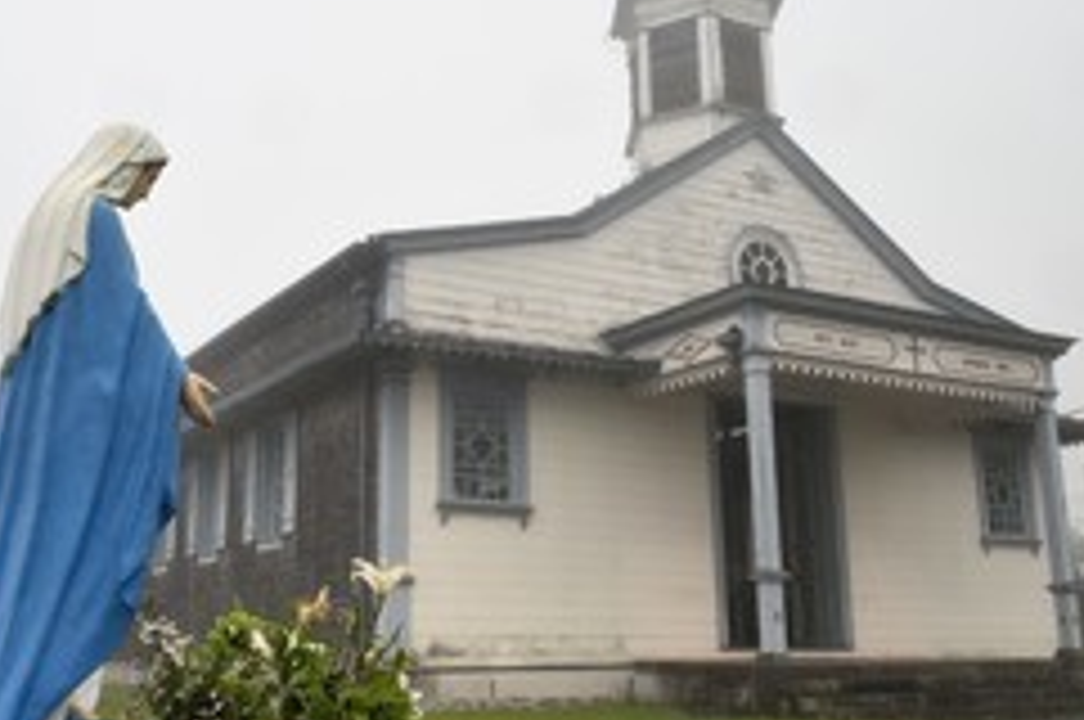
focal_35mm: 42
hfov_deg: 46.3
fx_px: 1263
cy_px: 342
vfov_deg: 31.8
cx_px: 466
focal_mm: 24
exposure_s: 1/160
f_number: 14
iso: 400
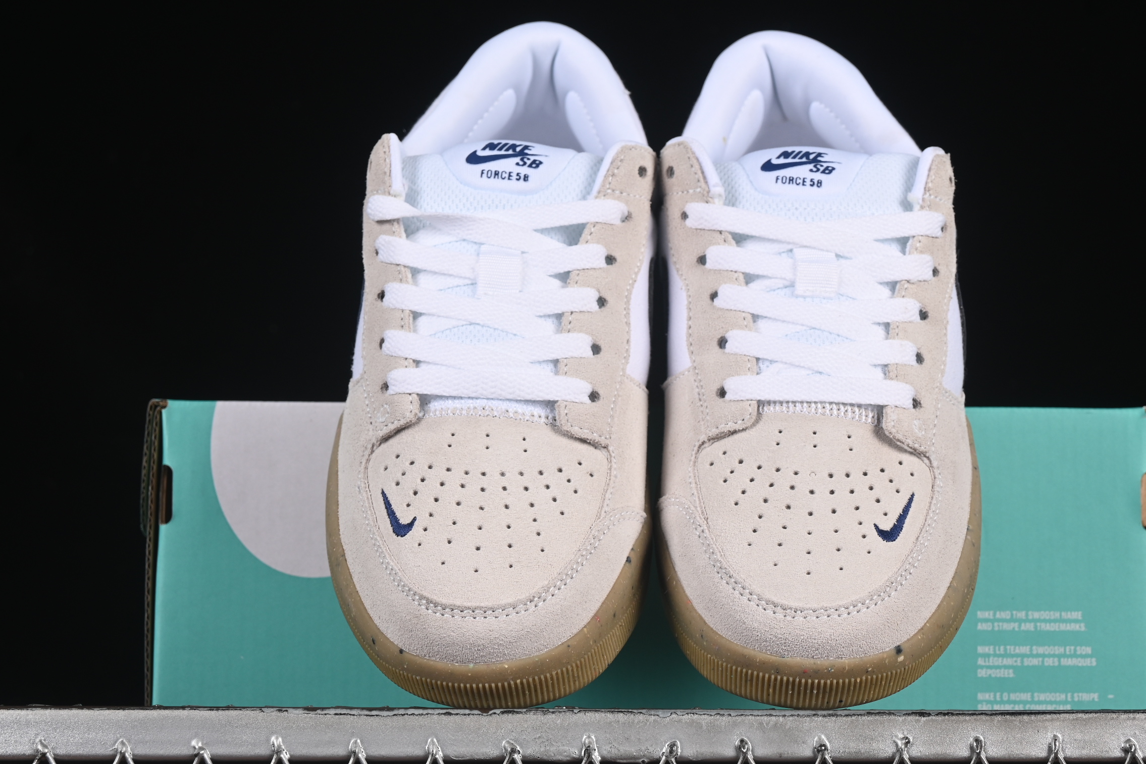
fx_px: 2928
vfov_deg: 14.9
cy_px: 413
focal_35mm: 92
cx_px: 646
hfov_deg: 22.1
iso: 160
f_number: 8
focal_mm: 50
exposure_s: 1/80
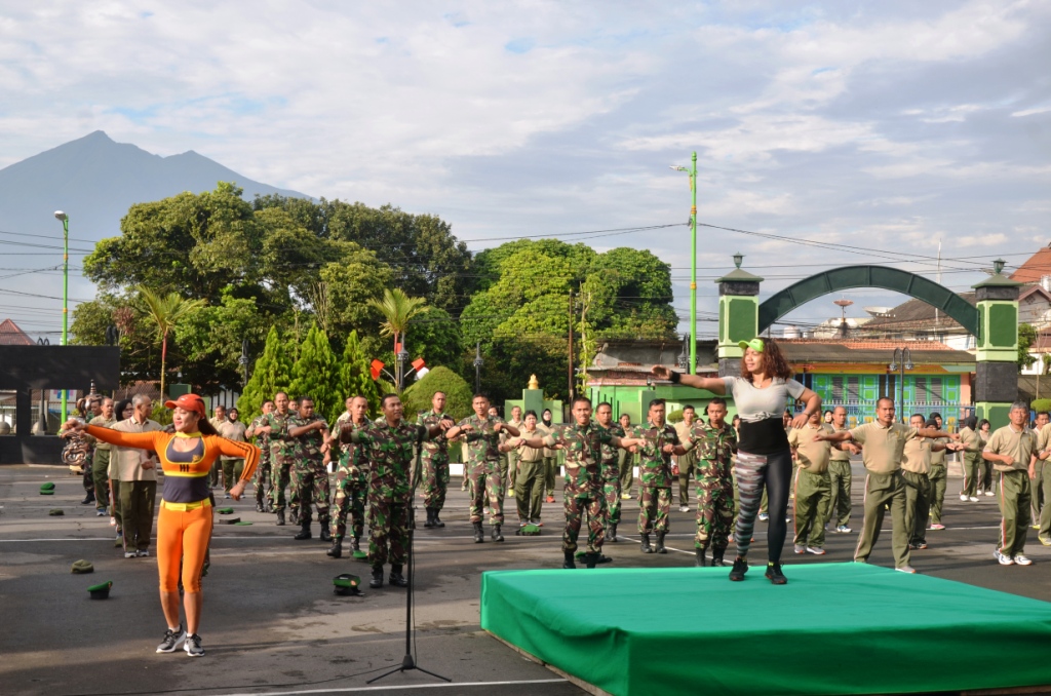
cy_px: 348
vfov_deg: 27.9
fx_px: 1398
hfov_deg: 41.2
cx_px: 526
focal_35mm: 48
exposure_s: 1/125
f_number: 7.1
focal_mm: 32
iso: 100
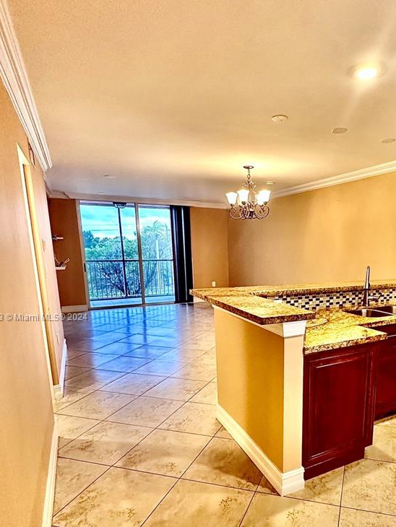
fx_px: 351
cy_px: 318
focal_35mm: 23
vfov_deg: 73.1
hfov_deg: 56.9
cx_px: 280
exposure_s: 1/60
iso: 250
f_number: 2.2
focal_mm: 2.22
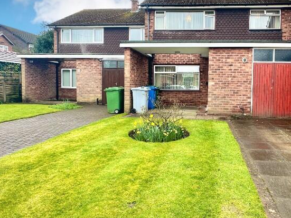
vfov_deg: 52.9
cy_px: 94
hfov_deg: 65.7
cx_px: 192
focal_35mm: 26
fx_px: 219
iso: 80
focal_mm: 2.22
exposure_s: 1/99
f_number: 2.2
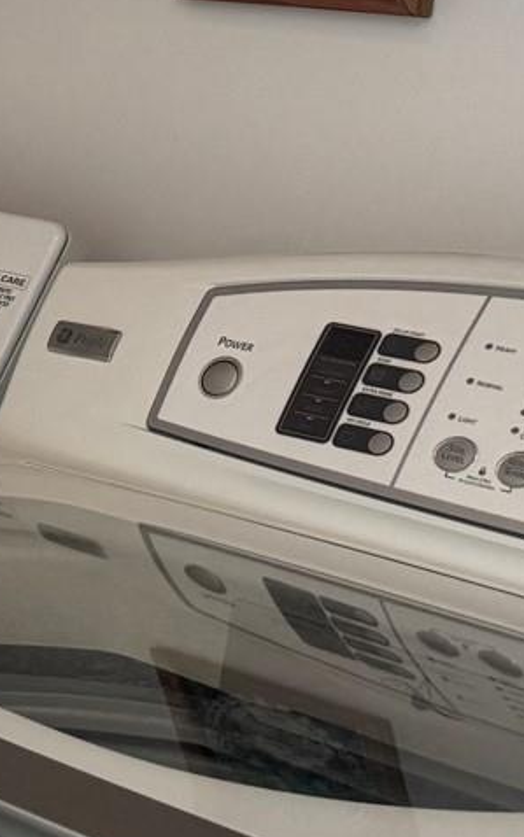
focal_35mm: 109
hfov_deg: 9.7
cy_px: 44
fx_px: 2489
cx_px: -980
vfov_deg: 18.7
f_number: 1.78
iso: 160
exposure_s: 1/120
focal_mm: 6.76
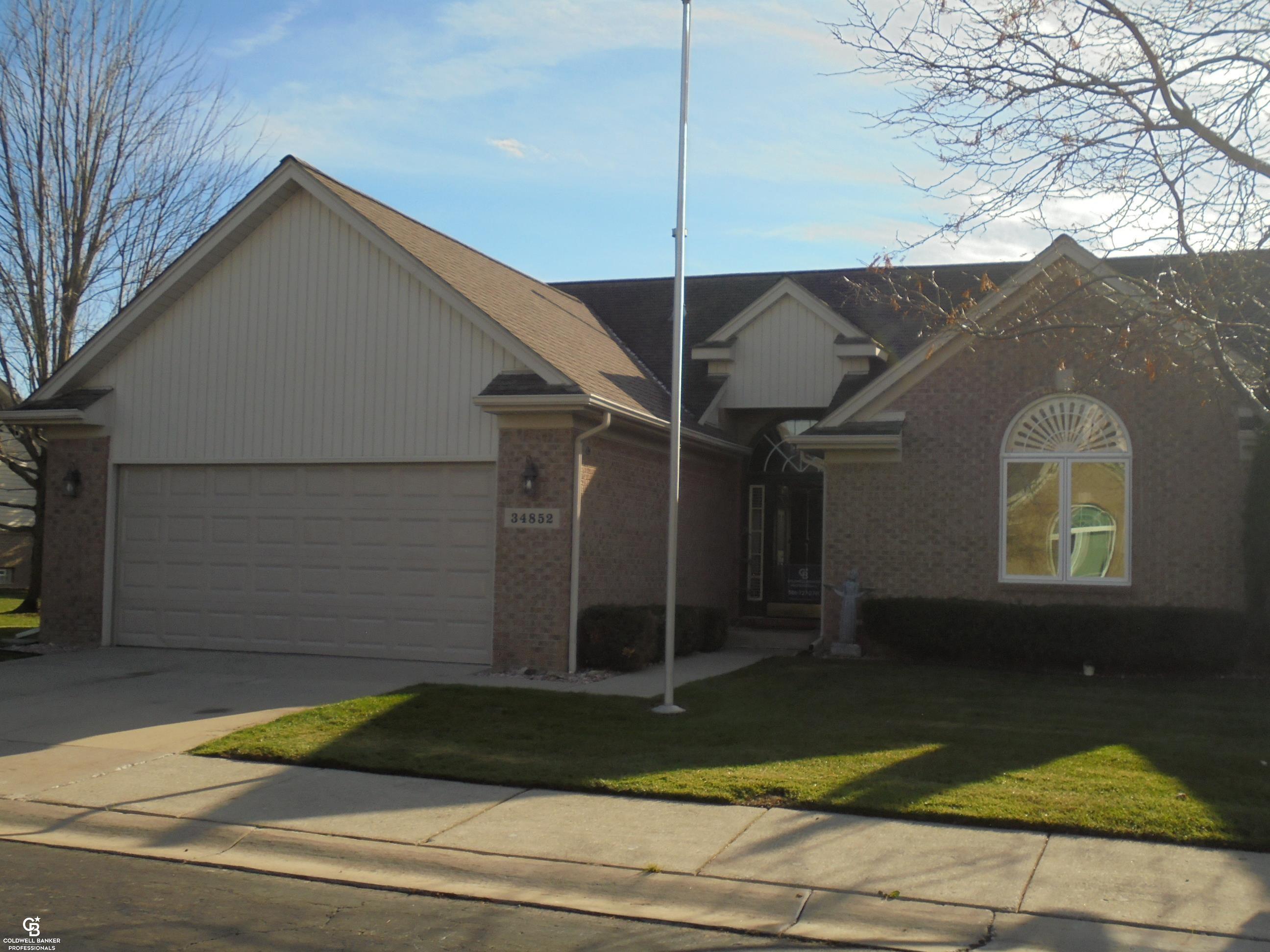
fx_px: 1394
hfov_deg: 49.0
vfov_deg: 37.7
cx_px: 635
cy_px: 476
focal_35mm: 38
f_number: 4.2
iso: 100
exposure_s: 1/250
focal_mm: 6.9
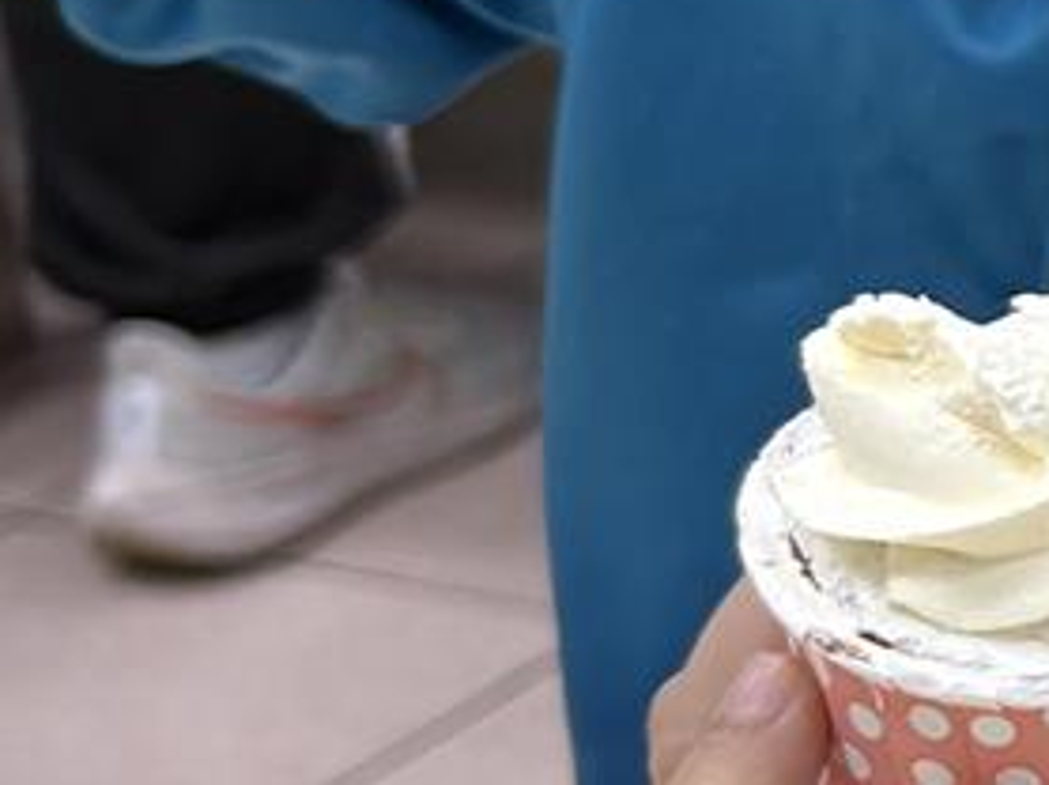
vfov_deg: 9.2
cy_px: -55
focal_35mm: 160
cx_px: 2498
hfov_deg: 10.6
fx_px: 4844
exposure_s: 1/100
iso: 125
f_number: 1.6
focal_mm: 5.96
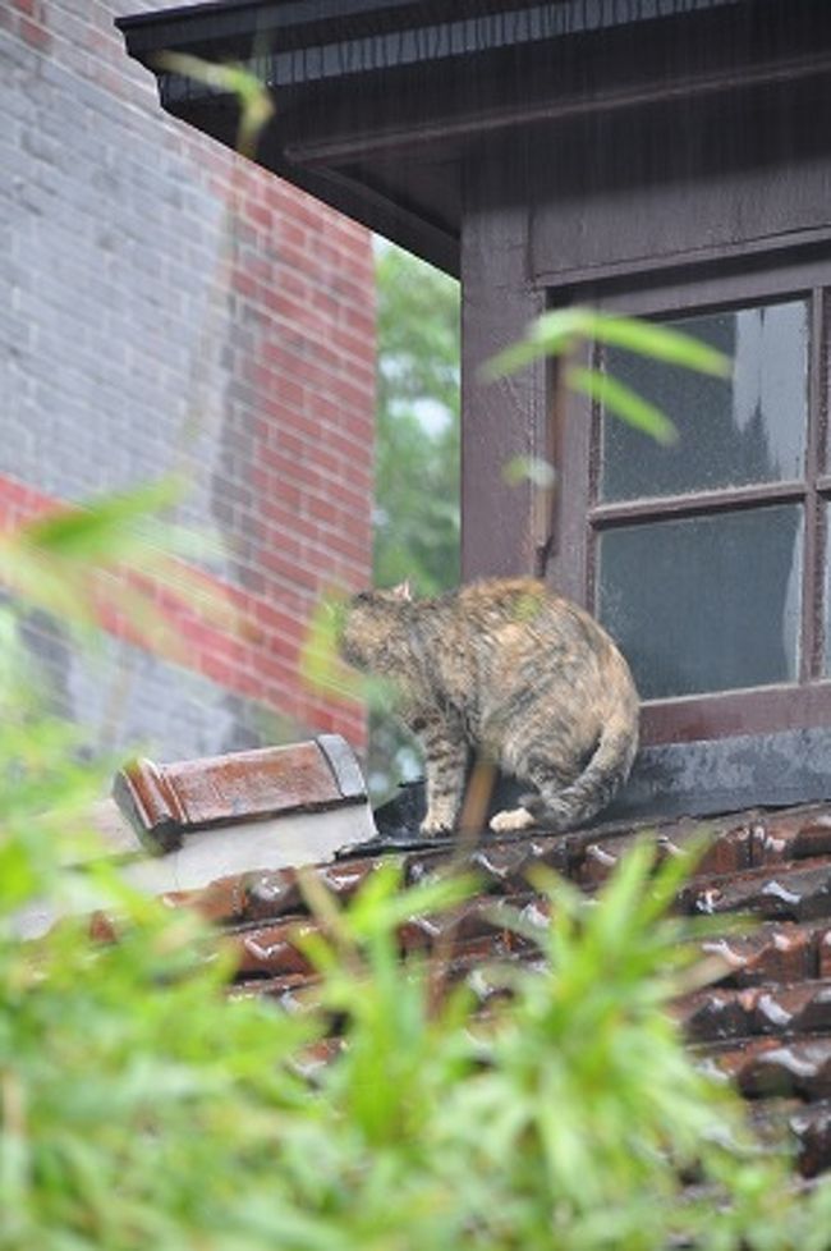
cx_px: 416
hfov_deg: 4.6
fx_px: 10409
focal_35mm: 300
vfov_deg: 6.9
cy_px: 626
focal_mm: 200
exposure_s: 1/20
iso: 400
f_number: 6.3
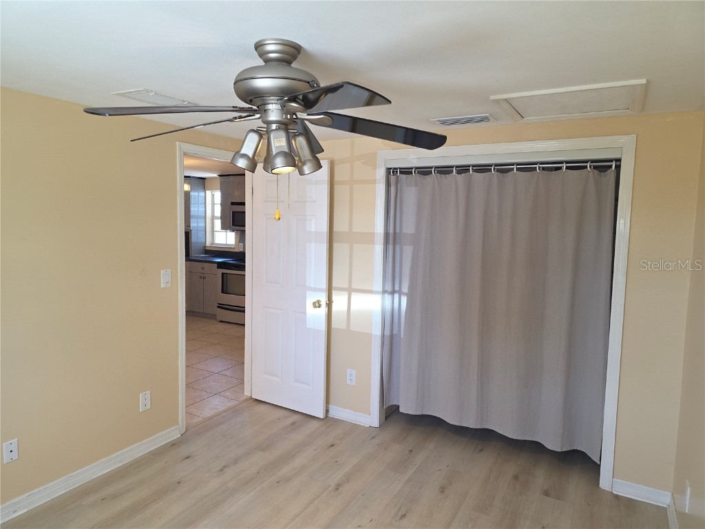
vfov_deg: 58.9
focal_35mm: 23
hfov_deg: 73.9
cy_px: 264
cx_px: 352
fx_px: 468
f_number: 1.7
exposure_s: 1/60
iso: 80
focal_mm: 6.3
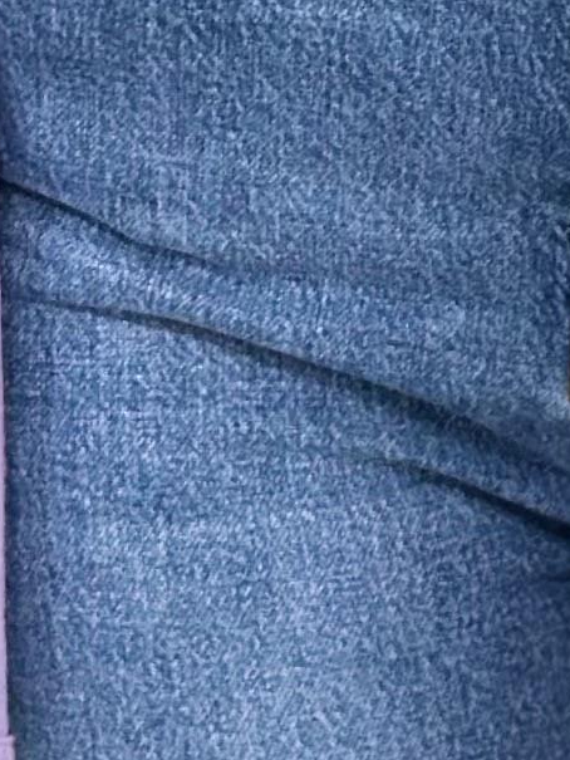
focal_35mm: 320
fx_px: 7023
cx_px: 998
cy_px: -1026
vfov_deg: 6.0
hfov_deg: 4.6
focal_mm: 6.86
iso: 80
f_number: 1.78
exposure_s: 1/100
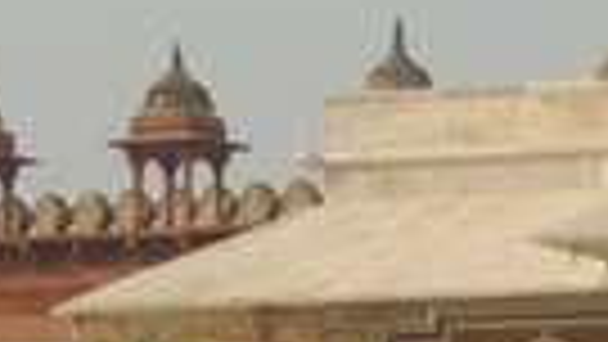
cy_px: 430
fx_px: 3370
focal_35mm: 209
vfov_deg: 5.8
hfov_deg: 9.8
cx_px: 1045
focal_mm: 28
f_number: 8
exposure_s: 1/350
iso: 800
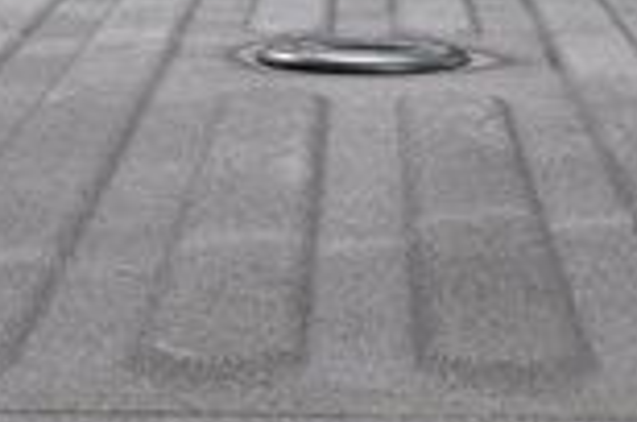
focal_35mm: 150
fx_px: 2649
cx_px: 372
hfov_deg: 13.7
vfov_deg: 8.9
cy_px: -217
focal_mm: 24
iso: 800
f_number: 6.3
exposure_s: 1/15
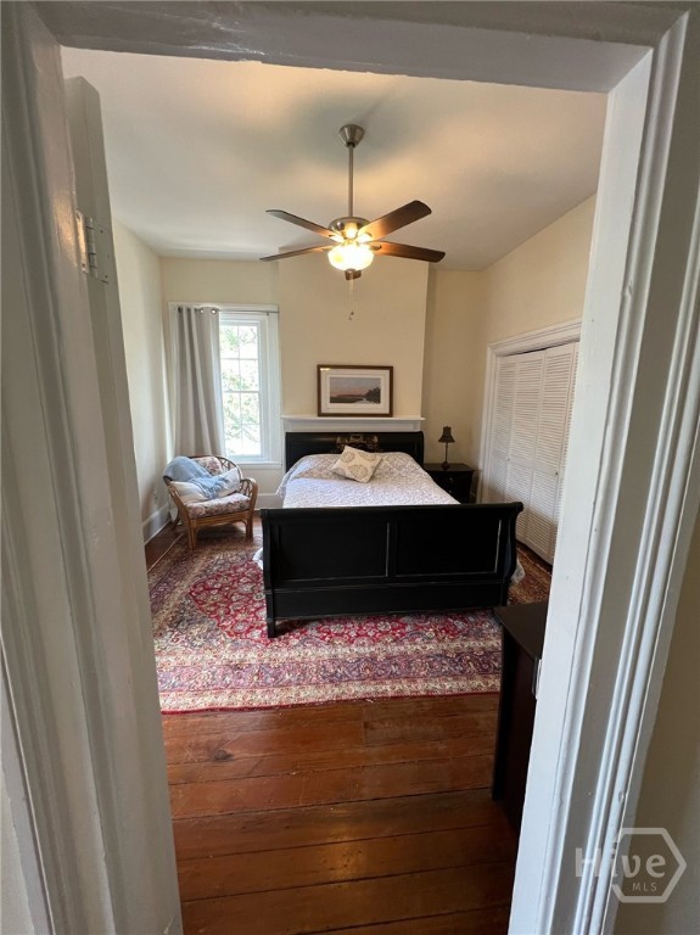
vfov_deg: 106.2
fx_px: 351
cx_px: 350
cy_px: 468
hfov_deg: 89.9
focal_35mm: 13
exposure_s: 1/60
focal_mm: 1.57
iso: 125
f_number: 1.8
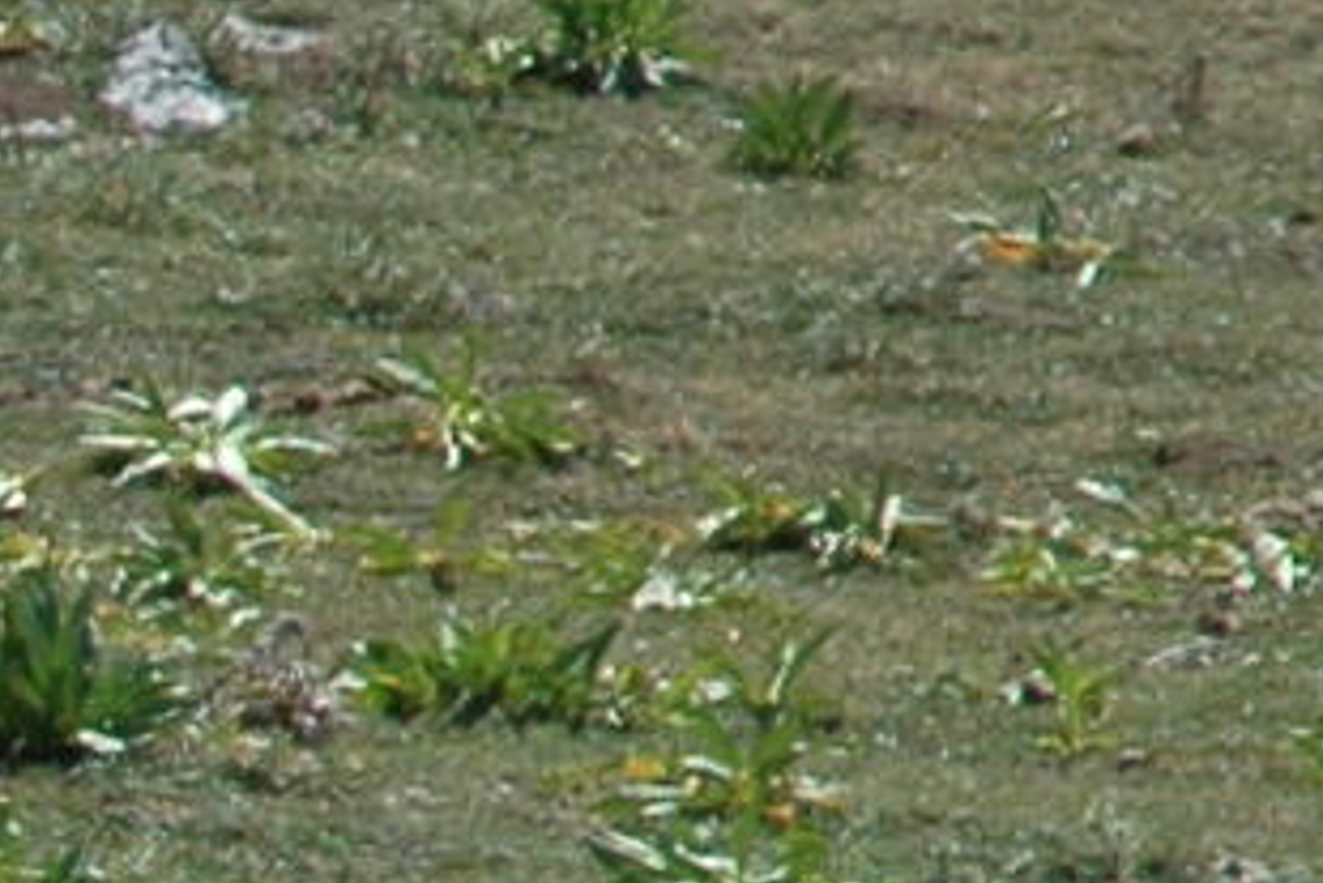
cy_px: 1962
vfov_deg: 1.8
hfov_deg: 2.7
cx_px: -2876
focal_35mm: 758
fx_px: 27868
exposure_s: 1/320
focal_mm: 70
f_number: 9
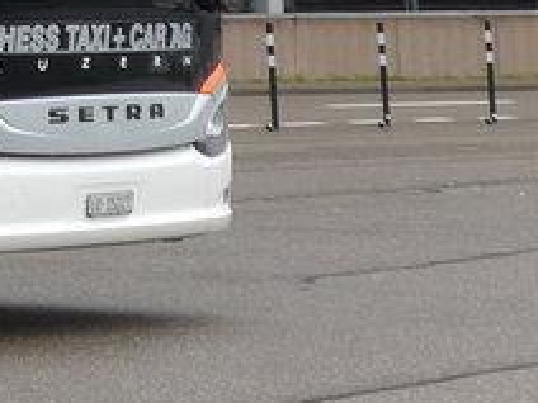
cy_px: -469
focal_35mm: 278
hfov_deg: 6.9
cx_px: -599
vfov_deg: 5.2
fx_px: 4321
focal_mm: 10.1
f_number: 3.2
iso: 80
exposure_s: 1/400
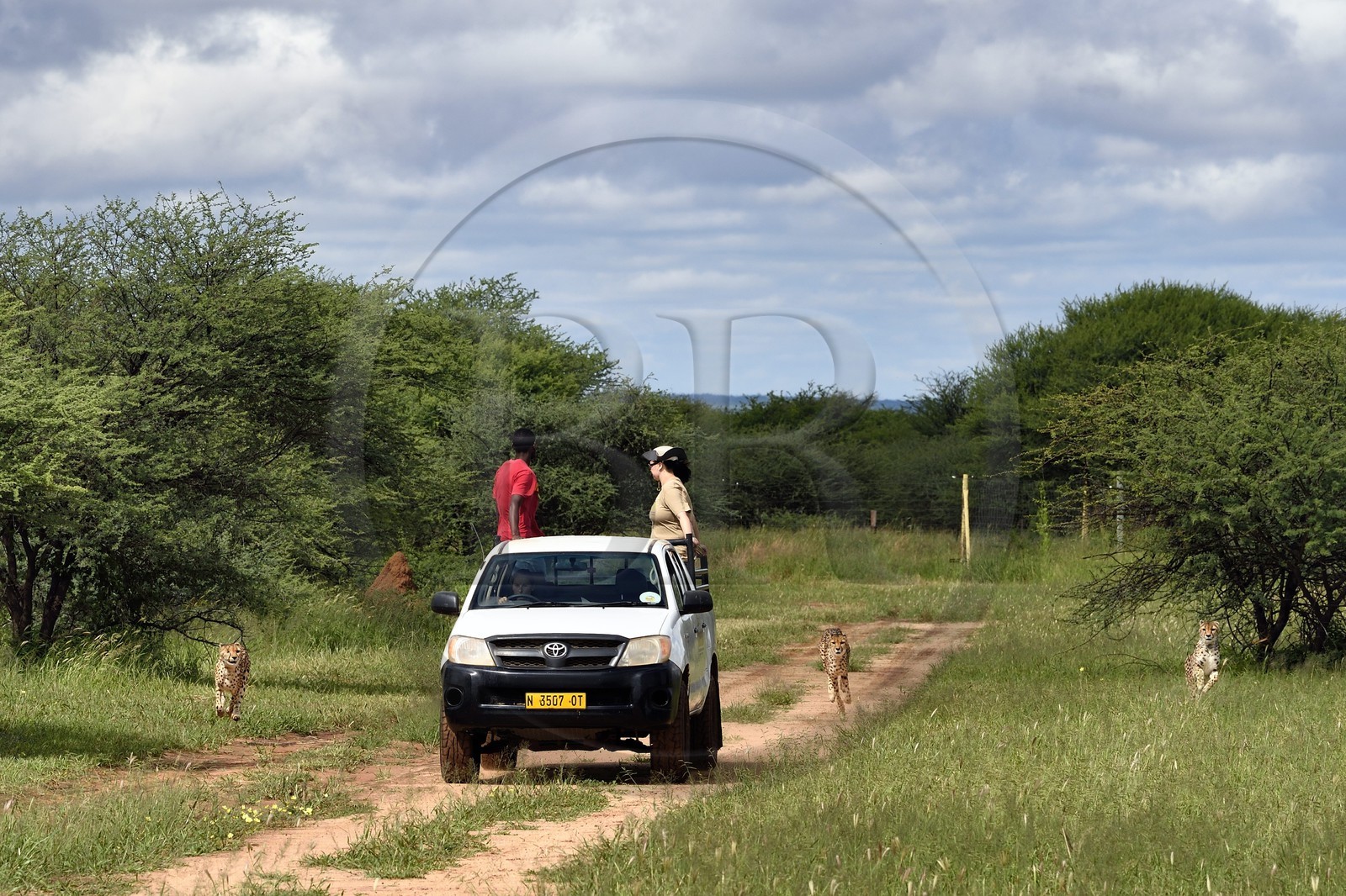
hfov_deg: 10.3
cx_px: 673
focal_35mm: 200
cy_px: 448
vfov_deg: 6.9
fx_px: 7476
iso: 400
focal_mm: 200
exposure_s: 1/800
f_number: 10
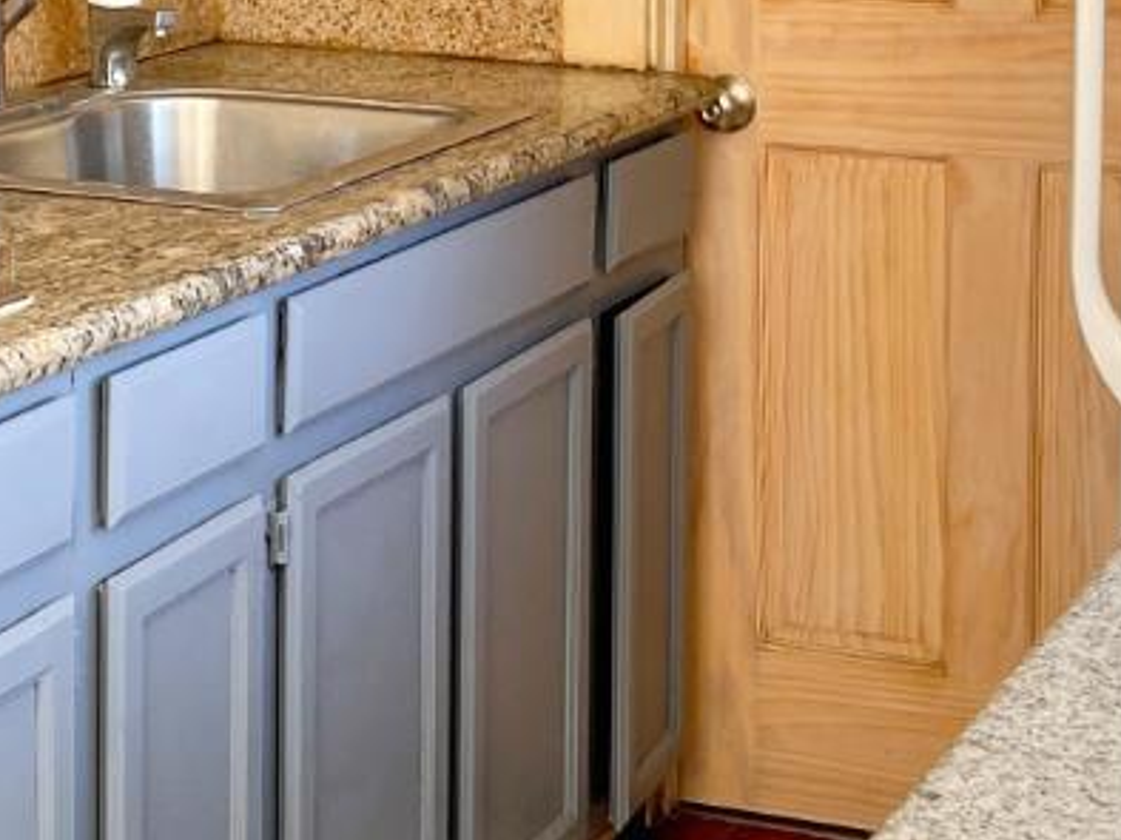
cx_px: 469
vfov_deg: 14.6
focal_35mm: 99
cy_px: -61
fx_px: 3204
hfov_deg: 19.8
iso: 32
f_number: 1.6
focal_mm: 5.1
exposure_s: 1/159
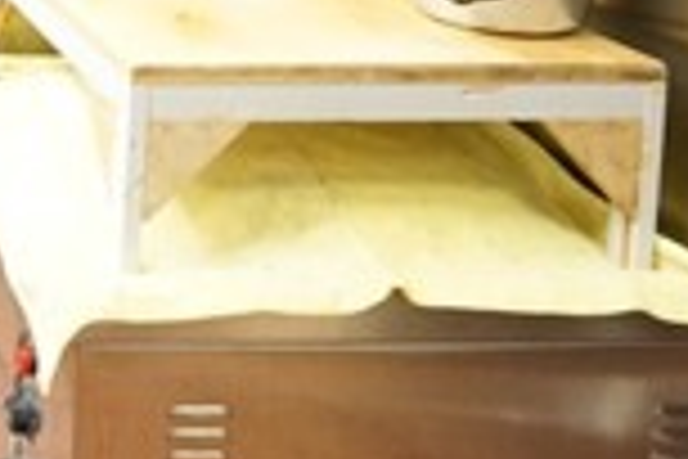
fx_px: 1280
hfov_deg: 24.1
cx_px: -328
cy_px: -281
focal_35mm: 67
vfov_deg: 17.6
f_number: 4
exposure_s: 1/60
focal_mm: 16
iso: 5000
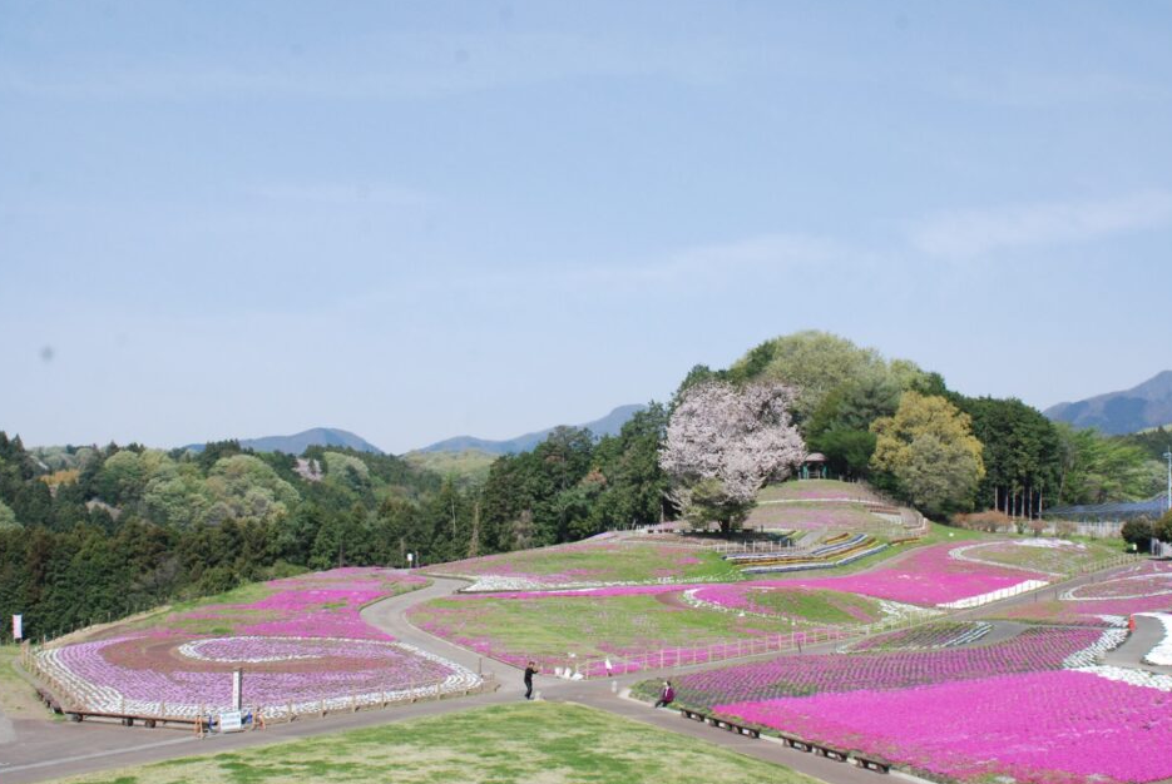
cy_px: 401
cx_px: 627
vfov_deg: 29.3
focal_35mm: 46
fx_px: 1499
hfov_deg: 42.7
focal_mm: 28
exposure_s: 1/500
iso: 500
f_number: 11
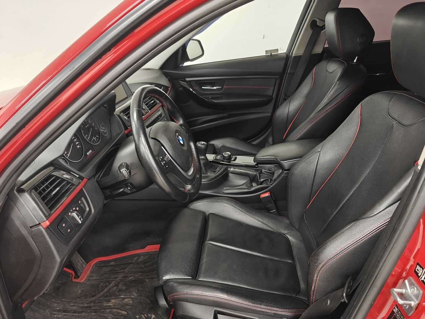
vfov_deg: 58.9
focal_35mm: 23
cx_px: 212
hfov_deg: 73.9
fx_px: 282
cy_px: 160
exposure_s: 1/50
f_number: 1.6
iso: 1000
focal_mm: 6.06
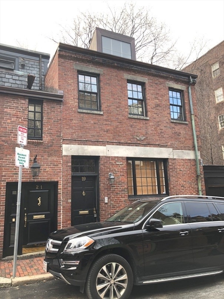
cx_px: 112
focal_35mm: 28
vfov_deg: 63.4
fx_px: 242
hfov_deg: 49.7
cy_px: 150
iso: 20
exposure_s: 1/120
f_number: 1.8
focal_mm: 3.99
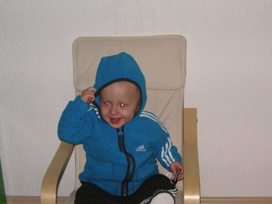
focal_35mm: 69
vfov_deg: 21.3
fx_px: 542
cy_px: 121
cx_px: 121
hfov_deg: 28.1
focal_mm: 9.6
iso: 160
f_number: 3.7
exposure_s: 1/60
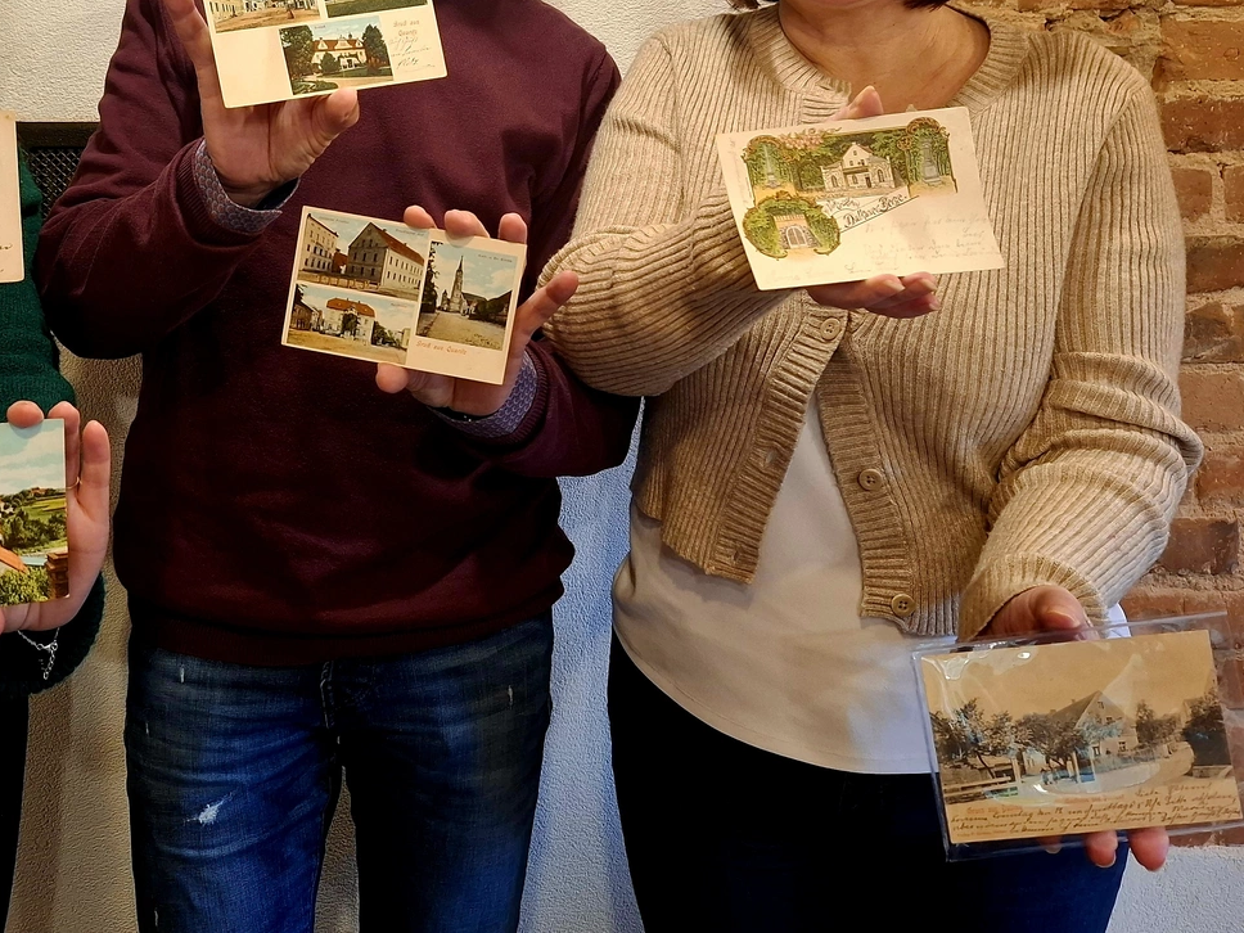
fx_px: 1366
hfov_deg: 48.4
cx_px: 443
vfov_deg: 37.1
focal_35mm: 38
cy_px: 280
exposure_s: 1/25
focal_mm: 5.54
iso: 320
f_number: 1.8
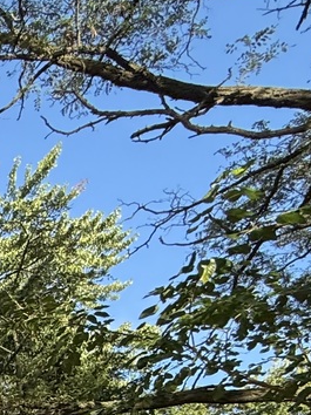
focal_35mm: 57
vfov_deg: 25.4
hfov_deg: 17.6
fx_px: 684
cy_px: 622
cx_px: -319
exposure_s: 1/820
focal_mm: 2.22
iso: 50
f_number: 2.2
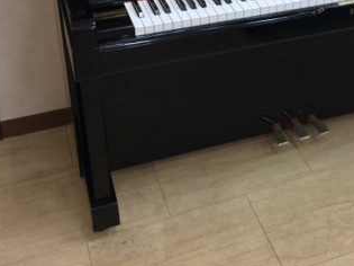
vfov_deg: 23.7
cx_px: 278
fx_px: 603
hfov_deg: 31.9
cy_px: -1
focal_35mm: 59
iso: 80
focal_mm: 4.15
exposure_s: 1/30
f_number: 2.2
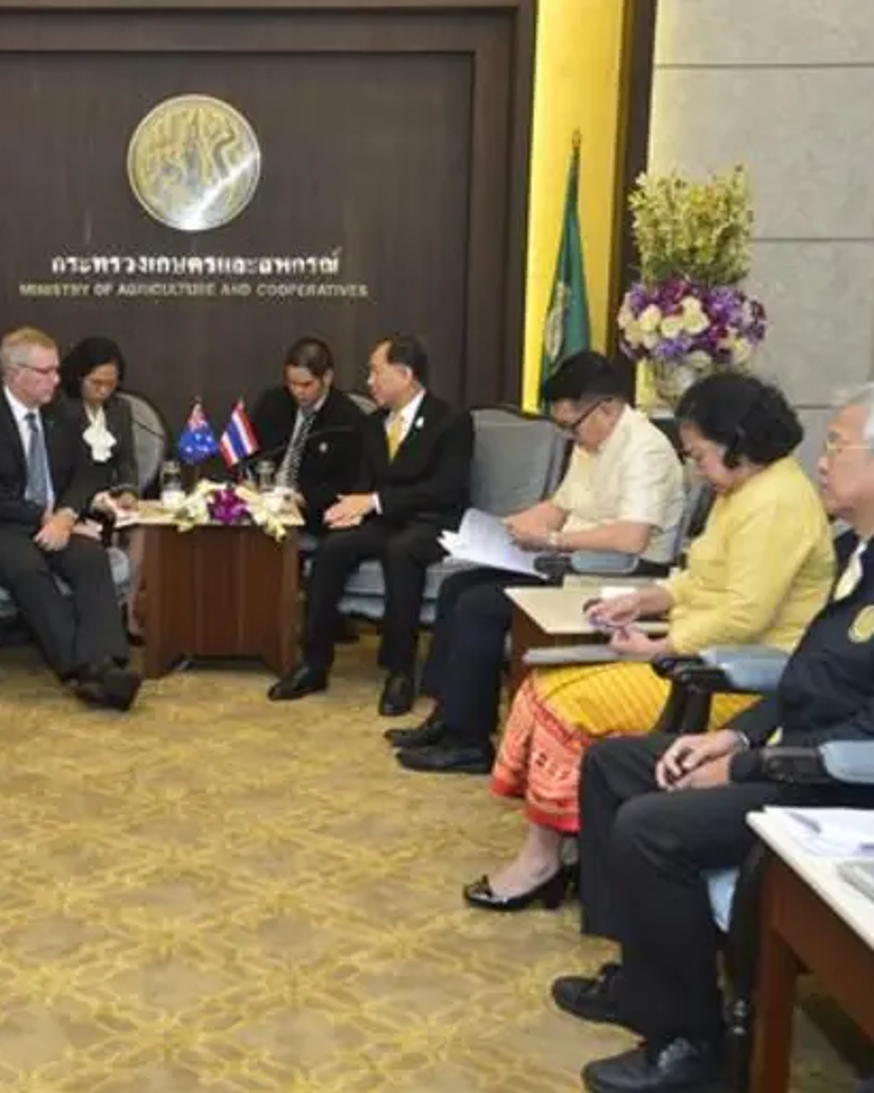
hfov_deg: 27.6
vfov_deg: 34.8
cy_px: 548
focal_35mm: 54
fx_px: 1747
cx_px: 194
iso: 1000
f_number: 4.5
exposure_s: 1/125
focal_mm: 38
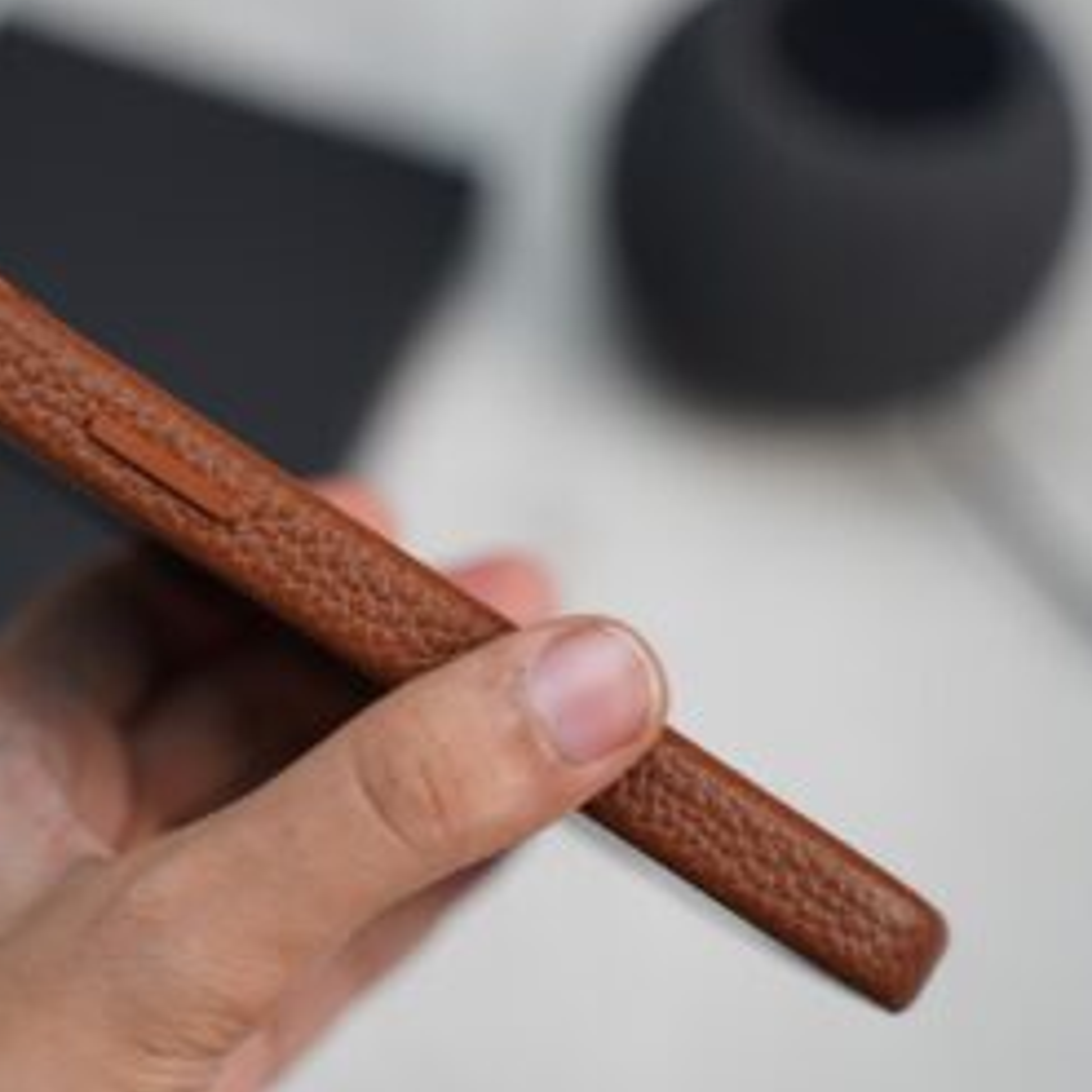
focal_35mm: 77
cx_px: 243
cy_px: 555
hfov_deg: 22.2
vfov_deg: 22.5
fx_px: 2748
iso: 640
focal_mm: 56
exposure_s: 1/60
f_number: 3.2
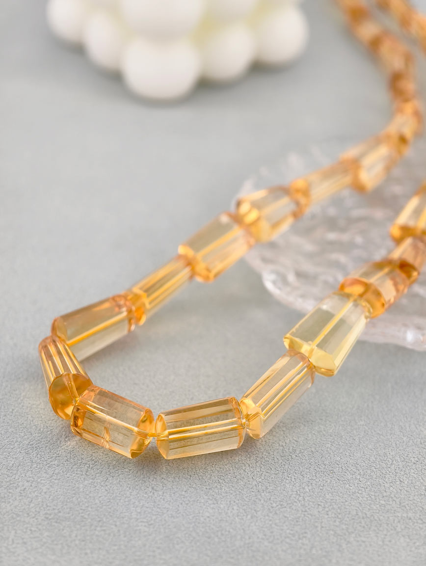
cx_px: 213
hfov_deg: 17.4
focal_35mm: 85
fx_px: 1391
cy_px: 283
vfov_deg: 23.0
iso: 125
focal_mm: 22.48
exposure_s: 1/160
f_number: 2.67
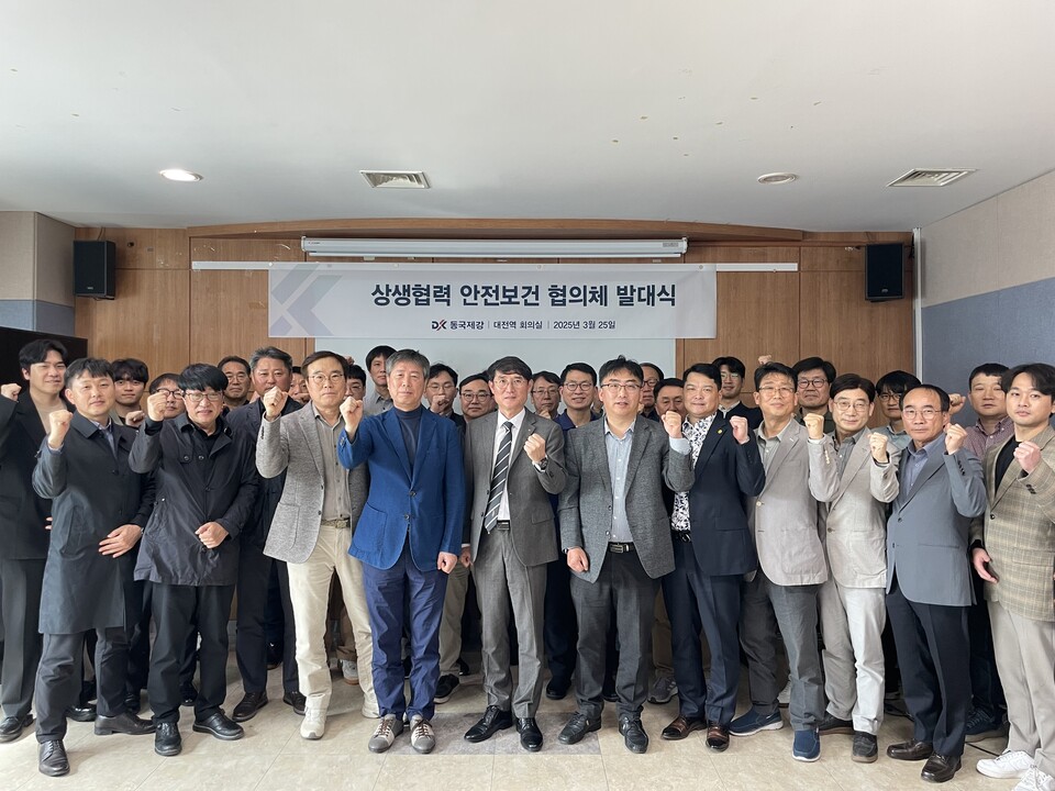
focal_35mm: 26
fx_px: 792
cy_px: 396
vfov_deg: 53.1
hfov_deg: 67.3
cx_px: 528
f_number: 1.6
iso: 160
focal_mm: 4.2
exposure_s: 1/60
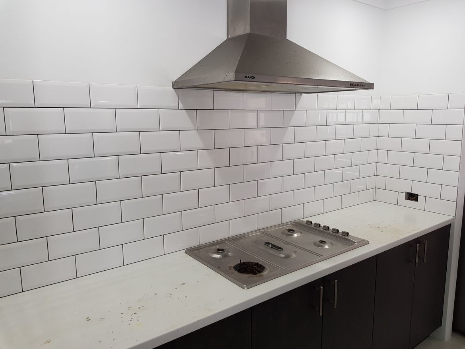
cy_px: 174
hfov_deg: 67.3
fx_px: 349
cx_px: 232
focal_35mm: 26
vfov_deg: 53.1
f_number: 1.7
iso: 80
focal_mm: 4.2
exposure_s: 1/100
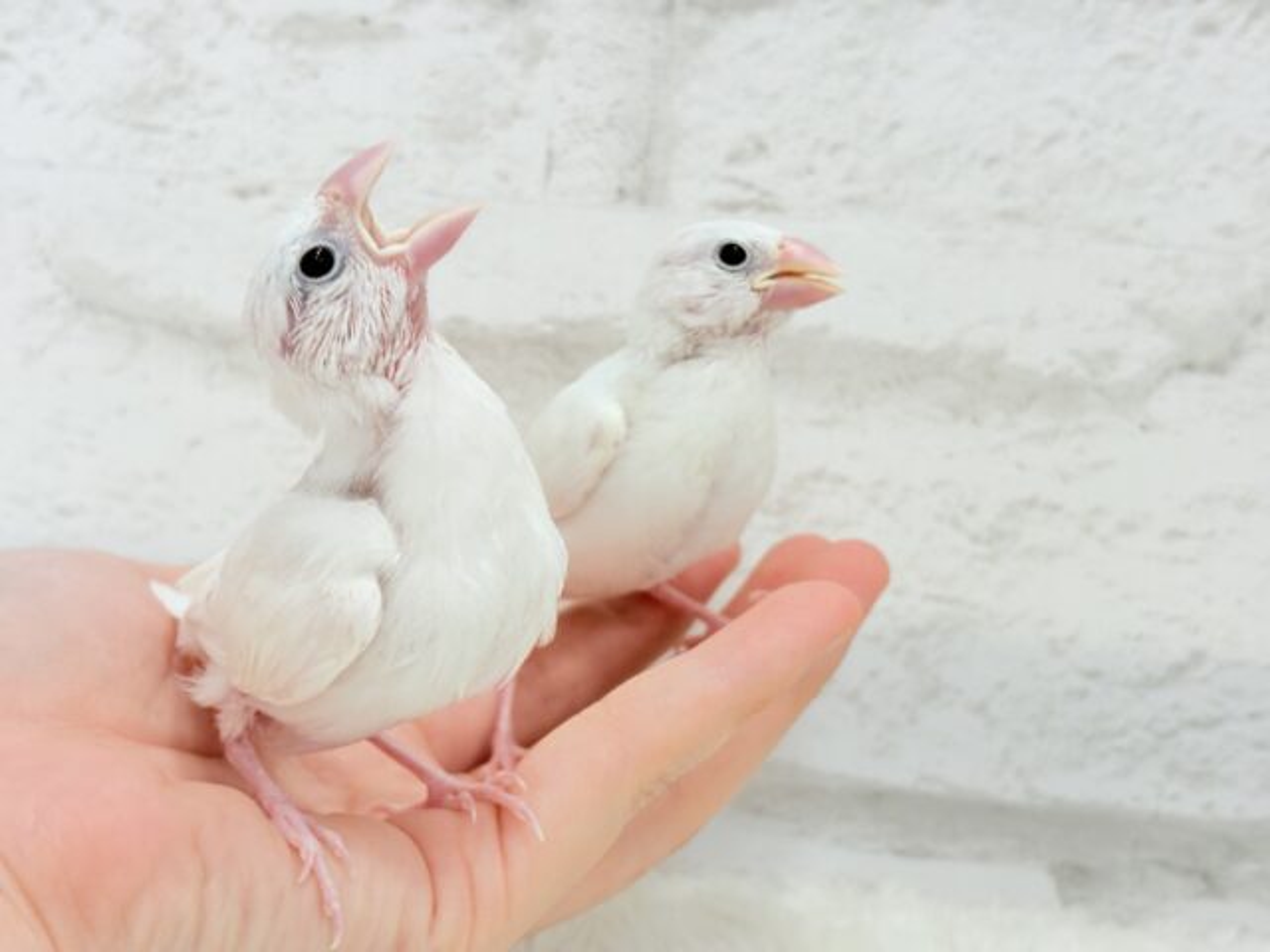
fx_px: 1908
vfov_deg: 28.0
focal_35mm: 52
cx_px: 635
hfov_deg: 36.8
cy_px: 476
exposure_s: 1/50
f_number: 1.6
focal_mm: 5.96
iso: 40
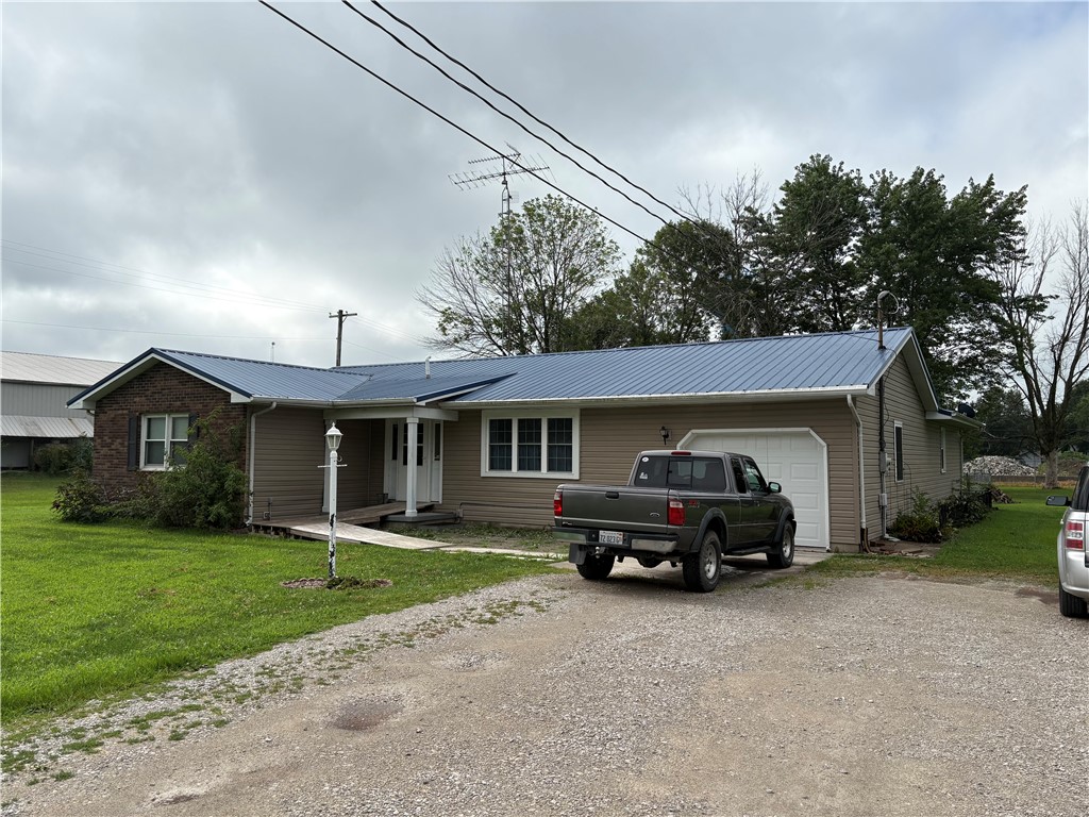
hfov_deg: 67.3
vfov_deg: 53.1
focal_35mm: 26
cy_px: 408
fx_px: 818
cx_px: 544
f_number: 1.6
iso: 50
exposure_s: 1/3623
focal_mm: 5.96
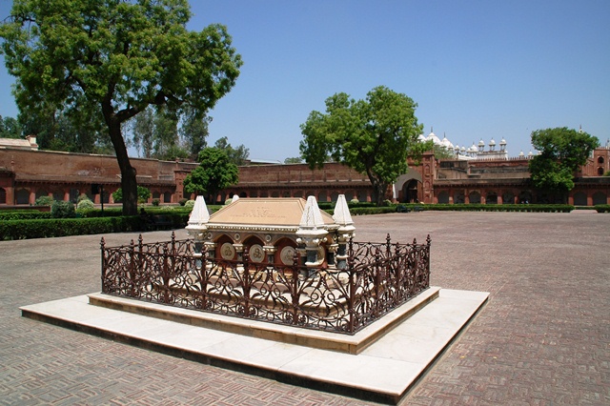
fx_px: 457
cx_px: 305
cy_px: 203
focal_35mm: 27
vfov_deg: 47.9
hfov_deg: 67.4
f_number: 11
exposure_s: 1/400
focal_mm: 18
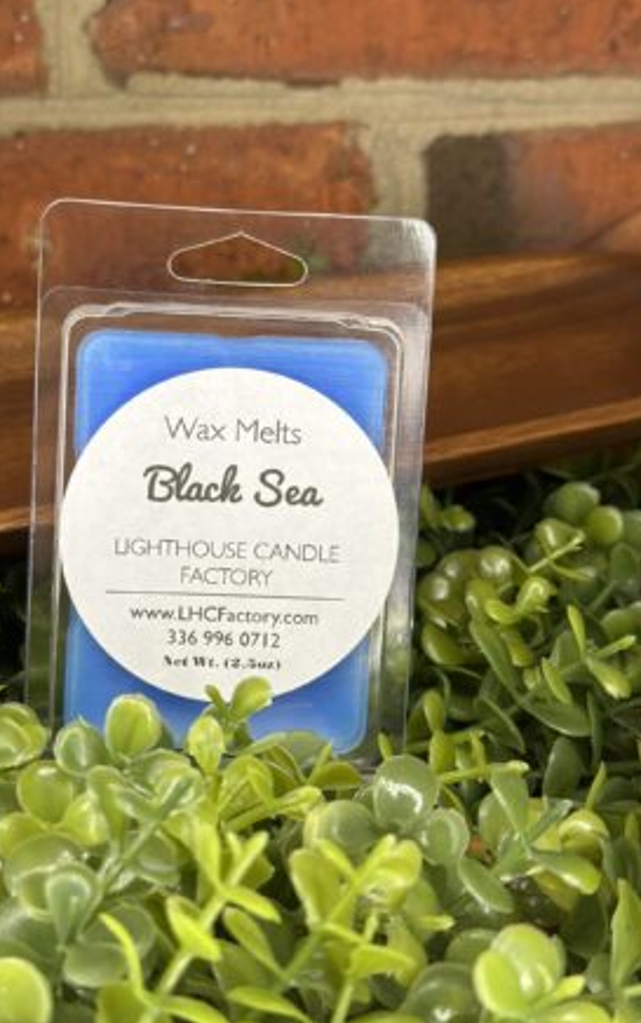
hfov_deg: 23.1
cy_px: 483
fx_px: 1563
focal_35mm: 56
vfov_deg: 36.3
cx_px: 228
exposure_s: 1/60
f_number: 1.78
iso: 125
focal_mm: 6.86
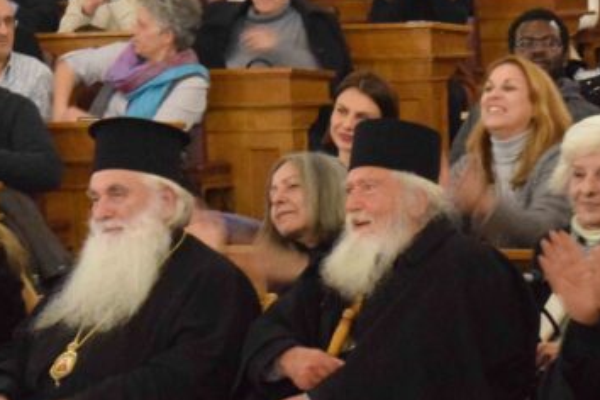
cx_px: 373
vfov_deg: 5.8
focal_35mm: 238
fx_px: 3974
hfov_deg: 8.6
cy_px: 206
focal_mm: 55
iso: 6400
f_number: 5.6
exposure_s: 1/20
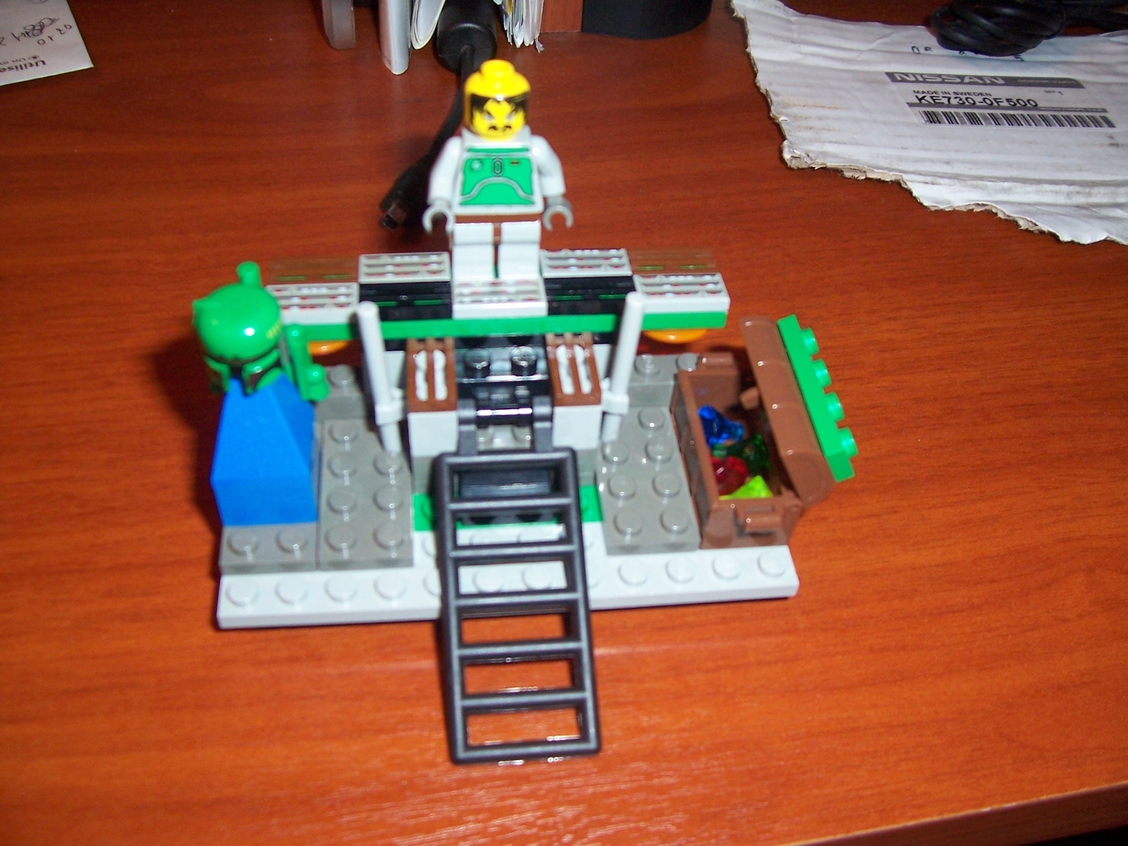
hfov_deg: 54.0
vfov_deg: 41.8
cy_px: 423
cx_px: 564
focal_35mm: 34
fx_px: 1108
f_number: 2.7
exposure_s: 1/60
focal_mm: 5.6
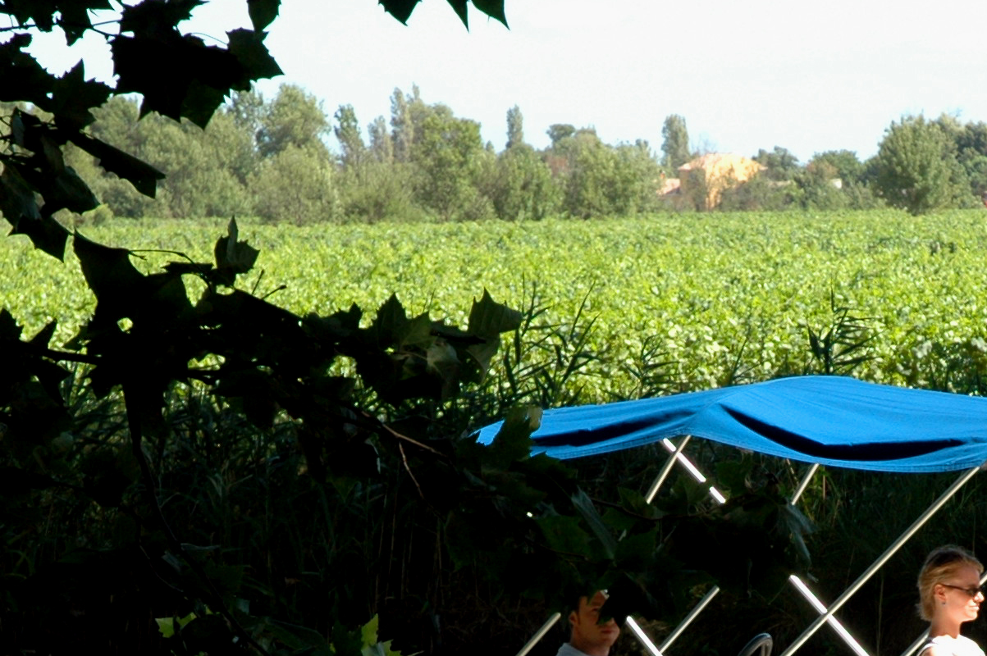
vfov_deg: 6.6
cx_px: 788
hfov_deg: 10.0
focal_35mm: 206
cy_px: 736
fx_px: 5650
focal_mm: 55
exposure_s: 1/200
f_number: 7.1
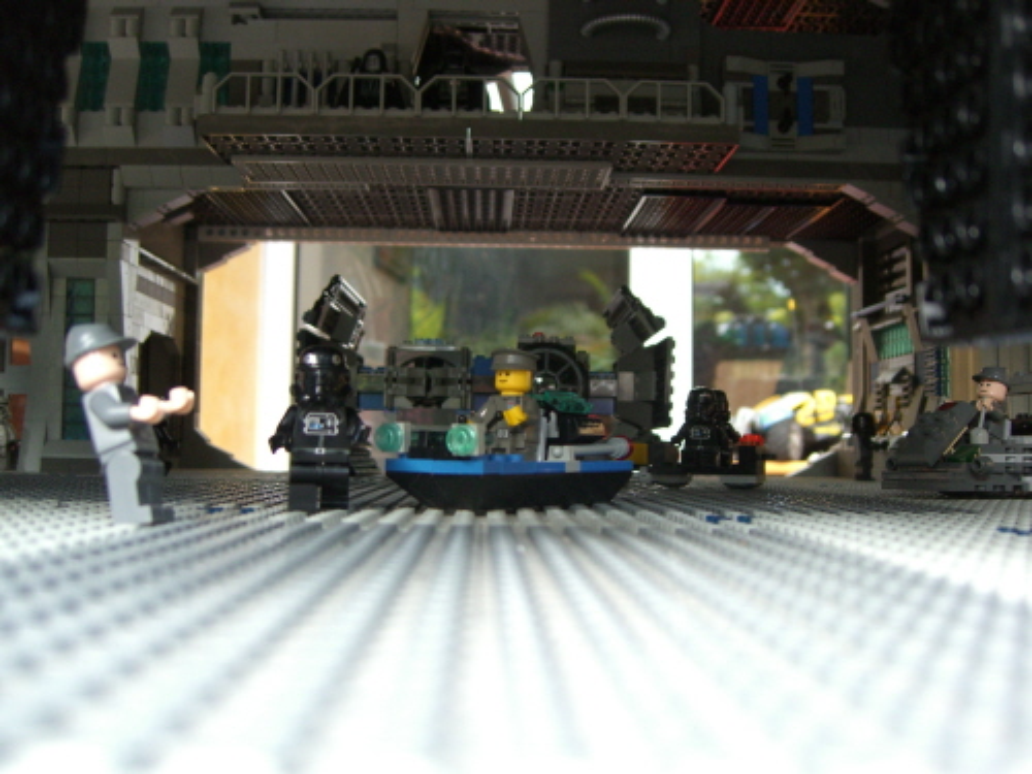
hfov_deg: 49.0
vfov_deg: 37.7
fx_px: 1133
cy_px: 387
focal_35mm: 38
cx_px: 516
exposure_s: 1/50
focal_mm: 7.9
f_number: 2.8
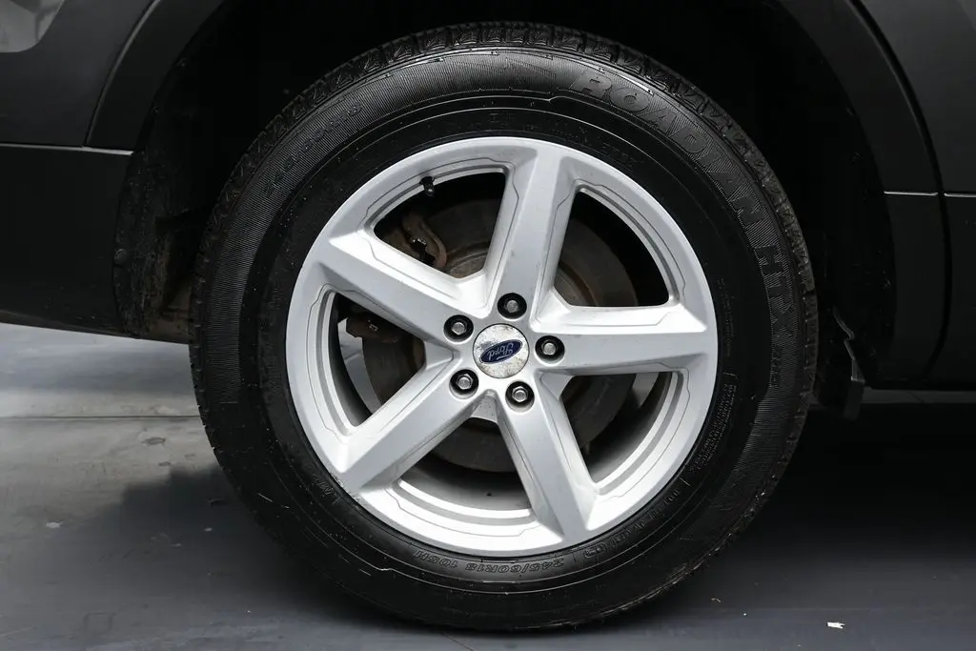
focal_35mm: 38
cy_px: 326
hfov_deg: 51.3
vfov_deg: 35.5
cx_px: 488
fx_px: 1017
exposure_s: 1/125
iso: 500
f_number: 4.2
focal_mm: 25
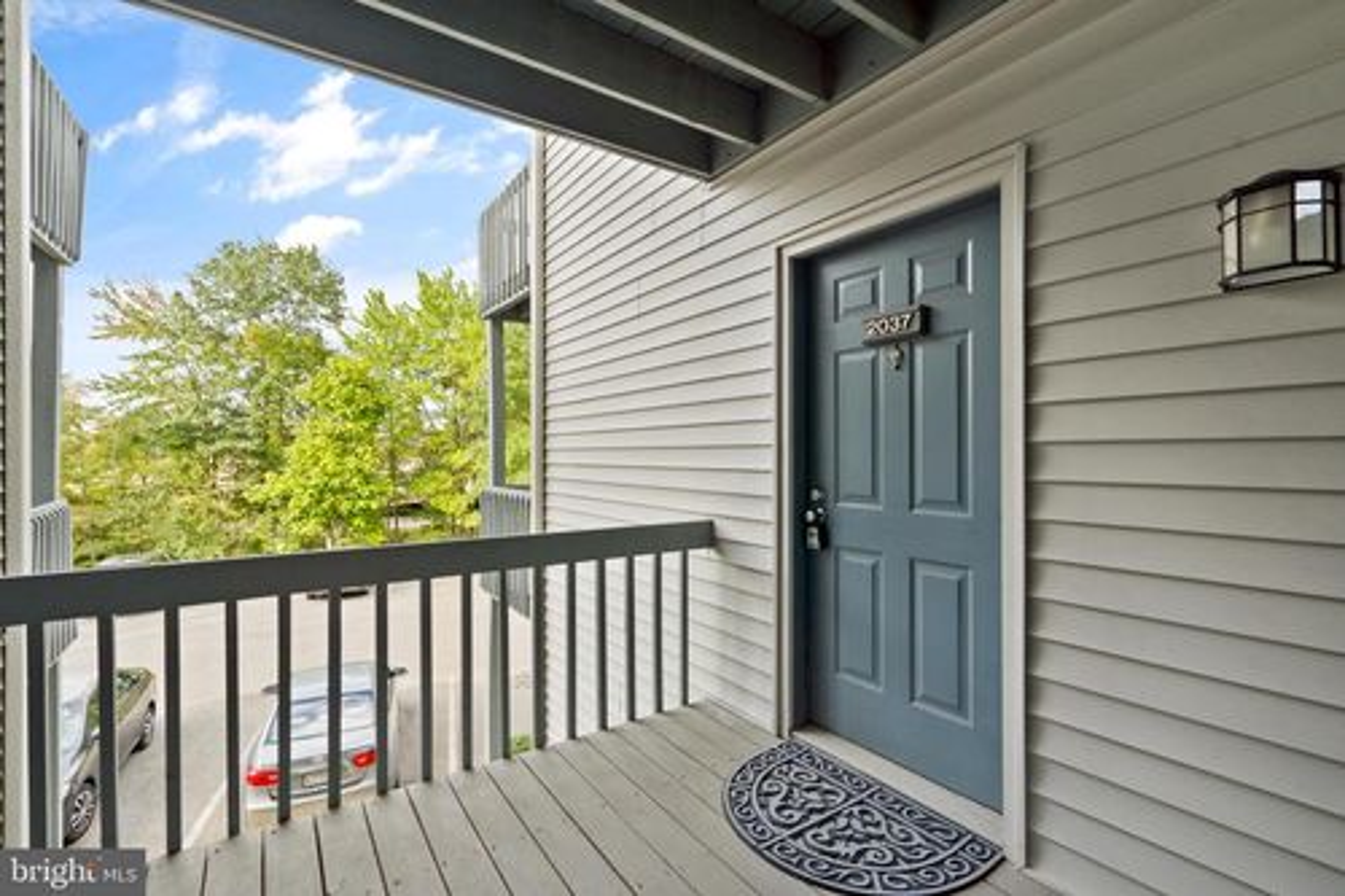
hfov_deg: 96.8
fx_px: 598
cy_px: 448
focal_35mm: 16
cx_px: 672
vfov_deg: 73.7
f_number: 8
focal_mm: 16
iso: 250
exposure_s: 1/60
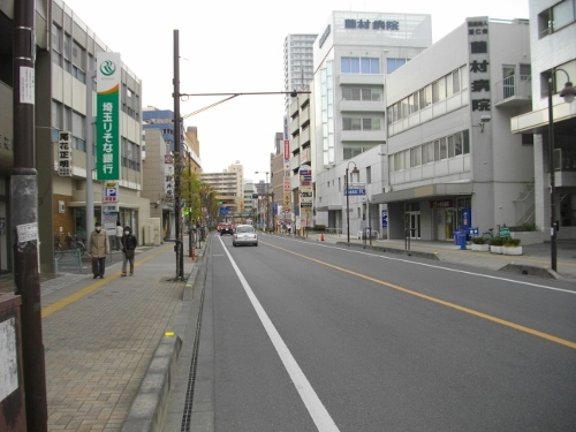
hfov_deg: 56.8
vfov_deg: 44.2
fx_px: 532
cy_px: 216
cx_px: 288
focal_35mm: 32
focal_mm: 5.7
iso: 100
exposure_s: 1/320
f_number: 2.9
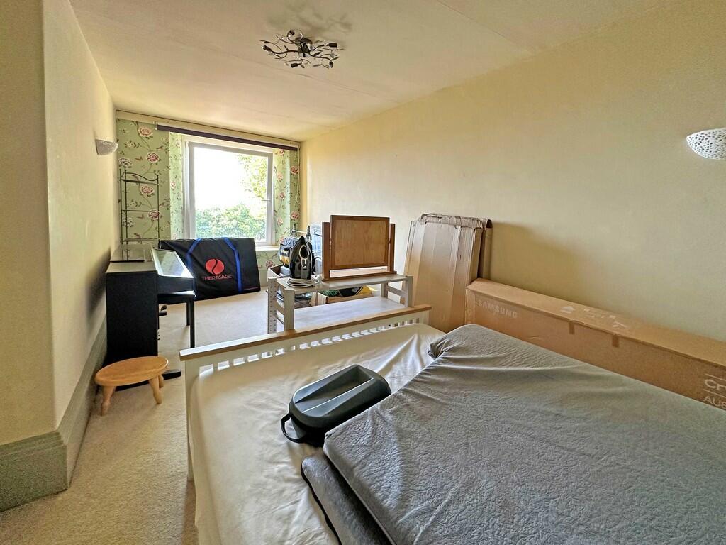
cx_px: 363
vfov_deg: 85.7
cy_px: 272
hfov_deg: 102.1
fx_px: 294
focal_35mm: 14
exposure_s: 1/99
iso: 250
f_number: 2.2
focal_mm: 2.22
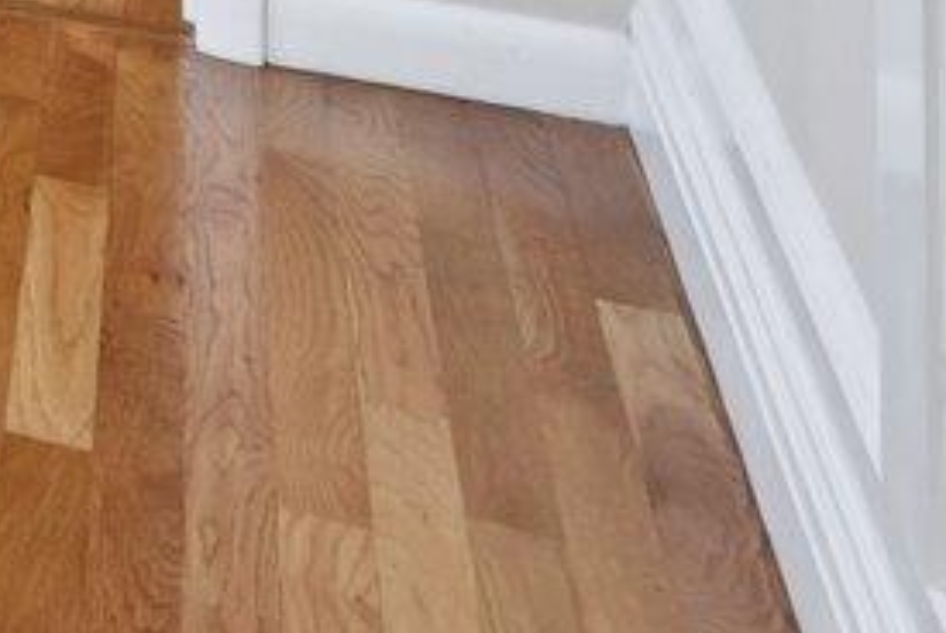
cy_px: -1134
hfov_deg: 11.4
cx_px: -1751
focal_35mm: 123
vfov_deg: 9.3
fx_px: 3228
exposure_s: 1/13
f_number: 9
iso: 400
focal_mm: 16.5
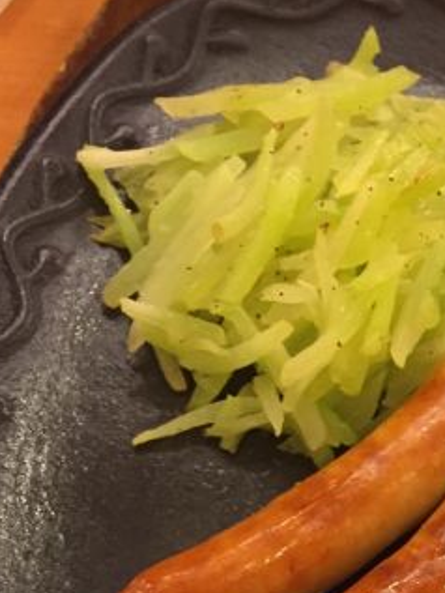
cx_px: 446
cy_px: 645
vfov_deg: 27.7
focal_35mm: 64
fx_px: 1096
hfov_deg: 22.1
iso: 250
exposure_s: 1/33
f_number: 2.2
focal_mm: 4.15
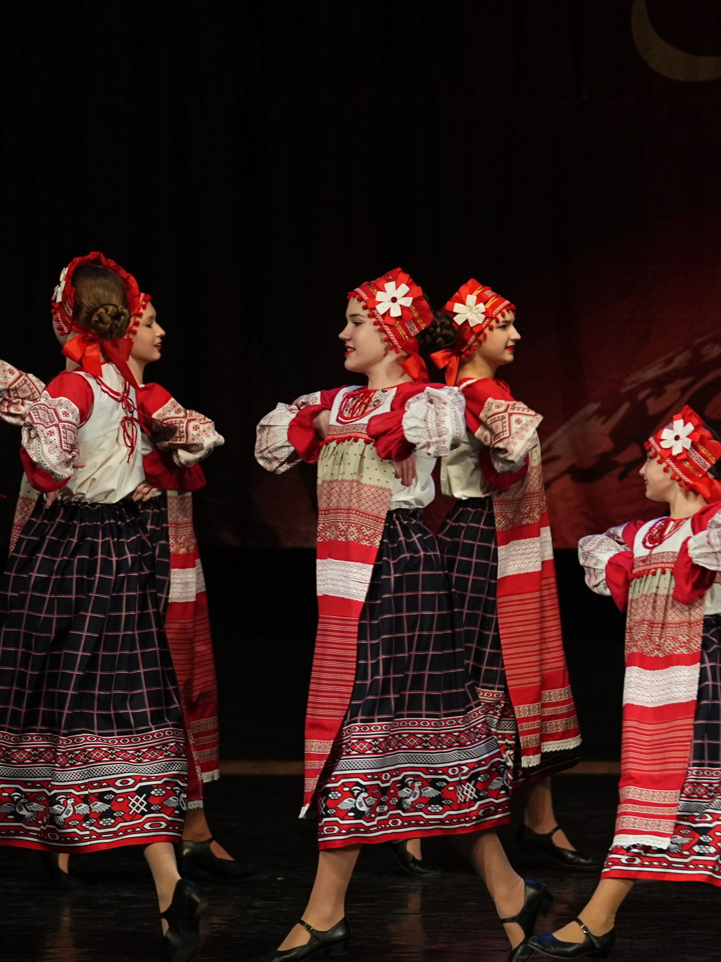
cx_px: 415
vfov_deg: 6.4
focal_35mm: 312
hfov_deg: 4.8
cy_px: 481
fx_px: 8665
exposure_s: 1/400
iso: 2000
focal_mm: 144
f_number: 2.8
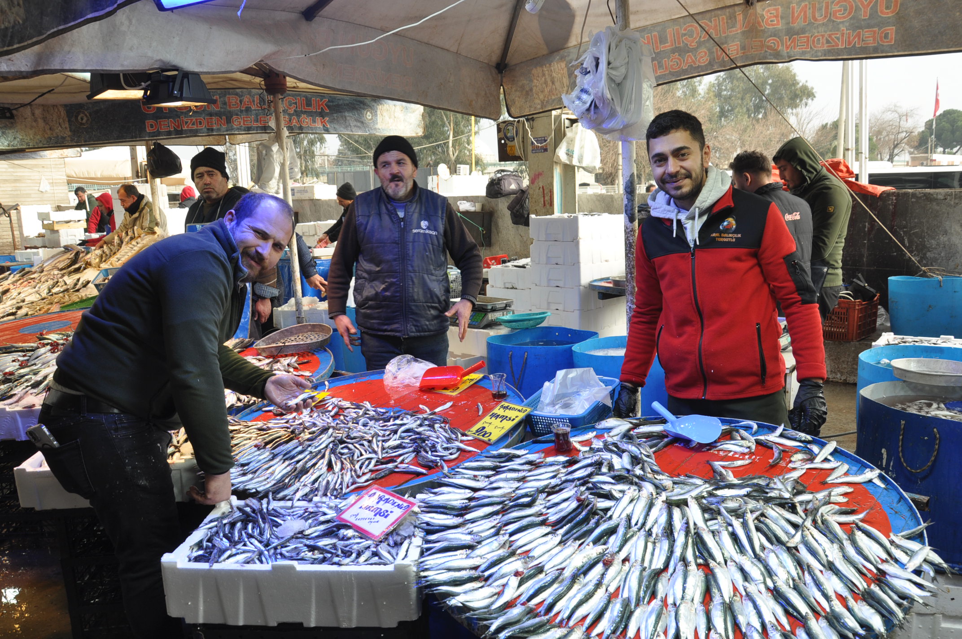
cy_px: 320
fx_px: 721
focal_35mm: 27
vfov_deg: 47.8
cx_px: 481
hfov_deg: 67.4
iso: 200
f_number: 8
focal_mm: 18
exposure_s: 1/60
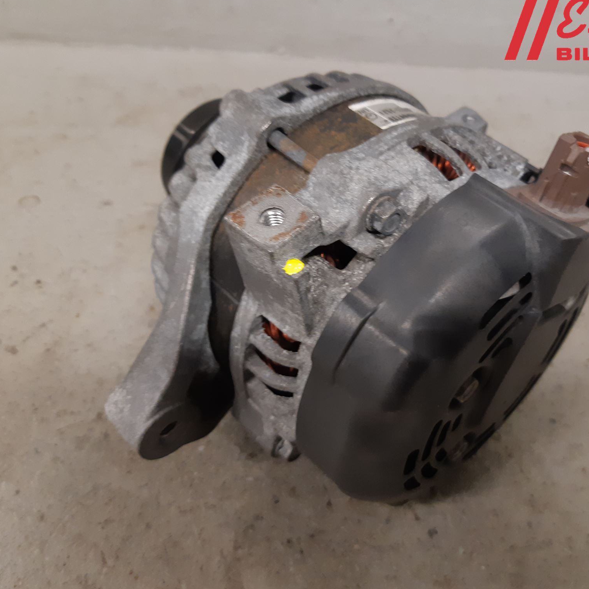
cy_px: 293
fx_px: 597
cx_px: 345
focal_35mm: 31
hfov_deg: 52.3
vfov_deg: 52.5
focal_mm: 3.93
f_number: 1.7
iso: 200
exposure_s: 1/50
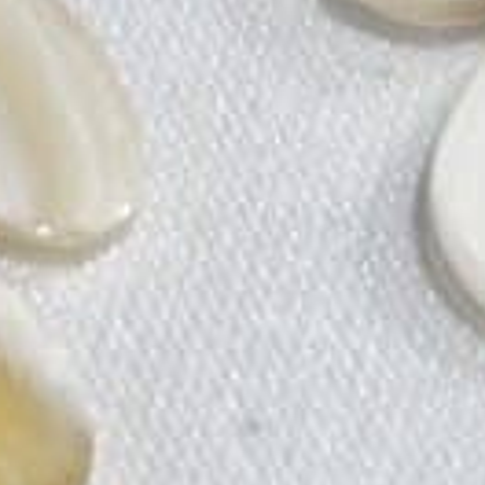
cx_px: 595
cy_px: -503
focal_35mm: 357
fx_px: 5659
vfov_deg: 4.8
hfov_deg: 4.9
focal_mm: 5.96
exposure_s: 1/373
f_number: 1.6
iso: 32
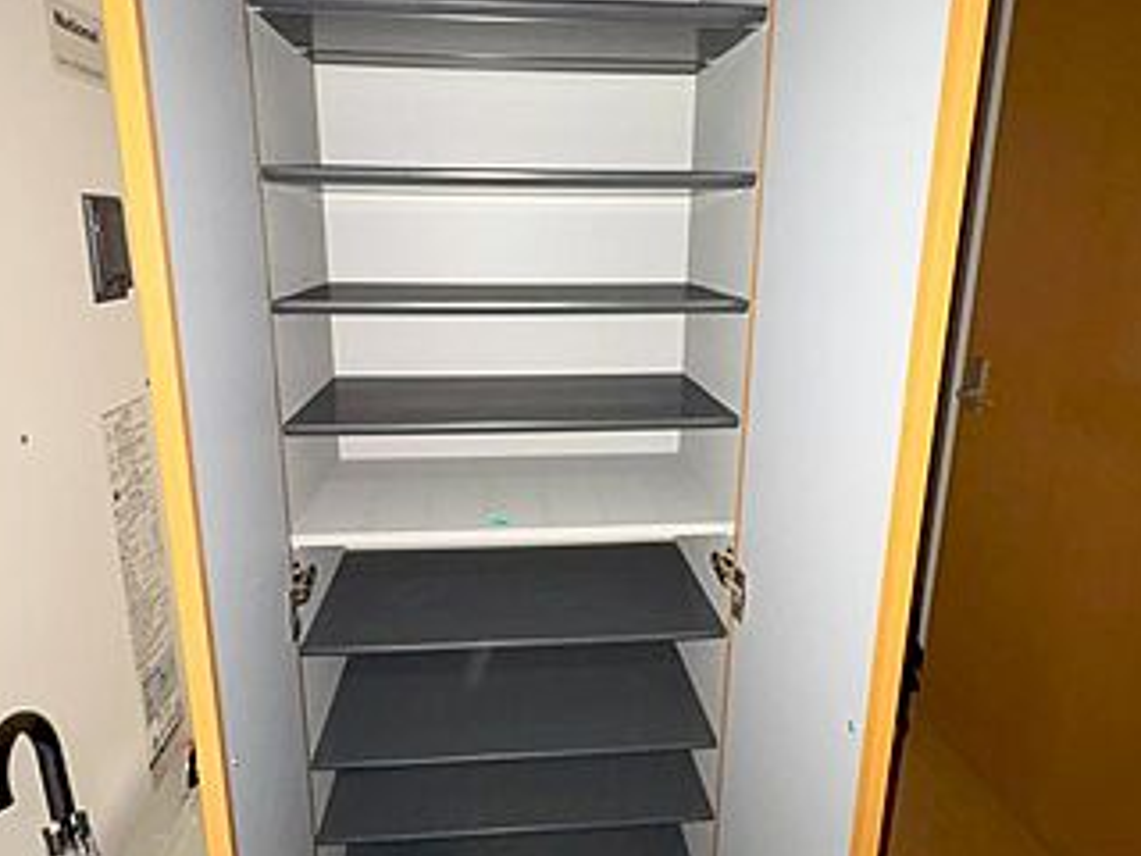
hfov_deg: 79.0
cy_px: 378
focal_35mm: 21
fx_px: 692
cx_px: 549
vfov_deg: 63.3
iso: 200
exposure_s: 1/34
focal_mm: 2.22
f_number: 2.2
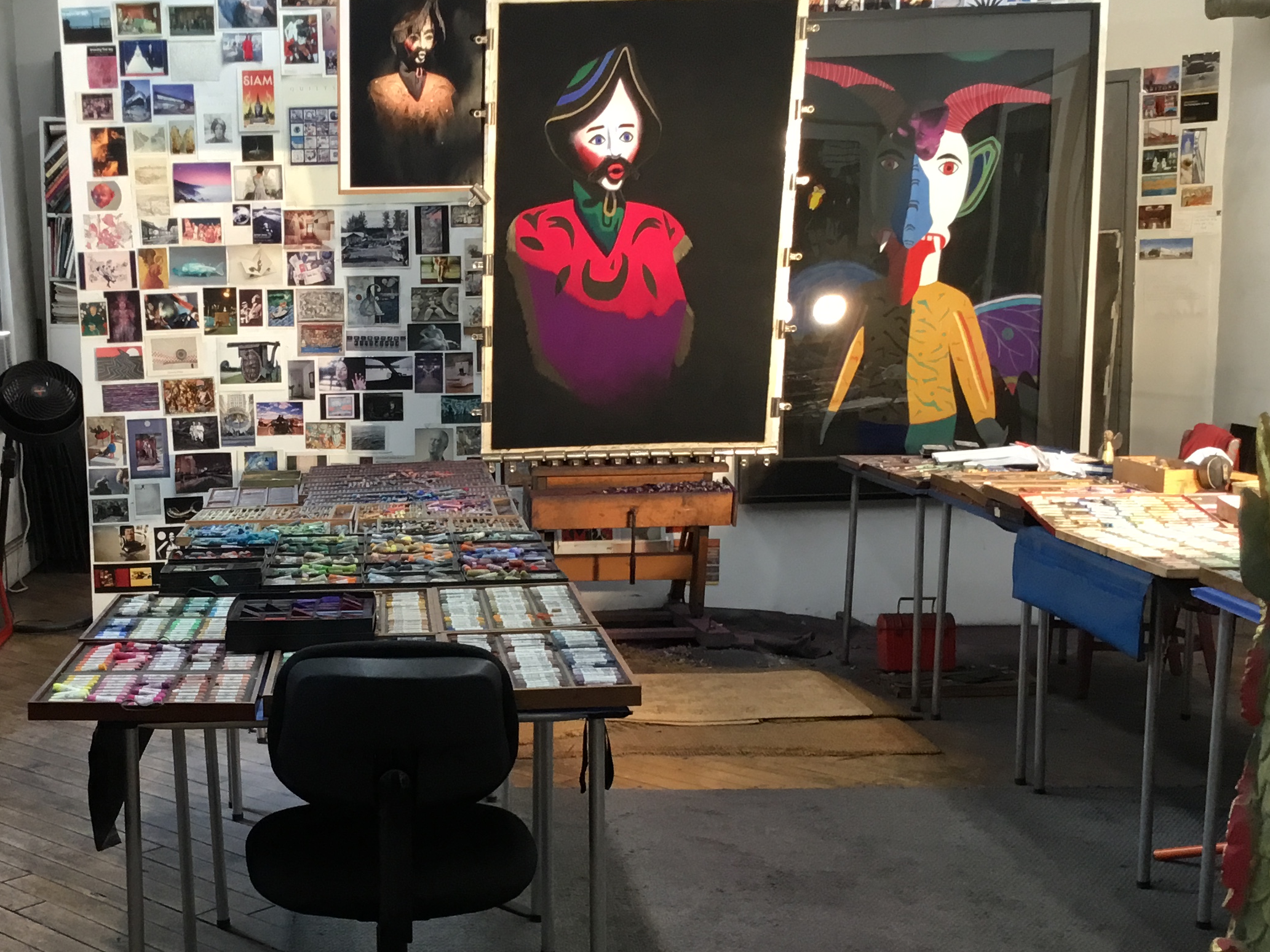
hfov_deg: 38.2
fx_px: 1798
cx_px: 368
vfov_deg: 29.6
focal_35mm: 49
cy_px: 578
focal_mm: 3.3
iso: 64
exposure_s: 1/30
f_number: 2.4
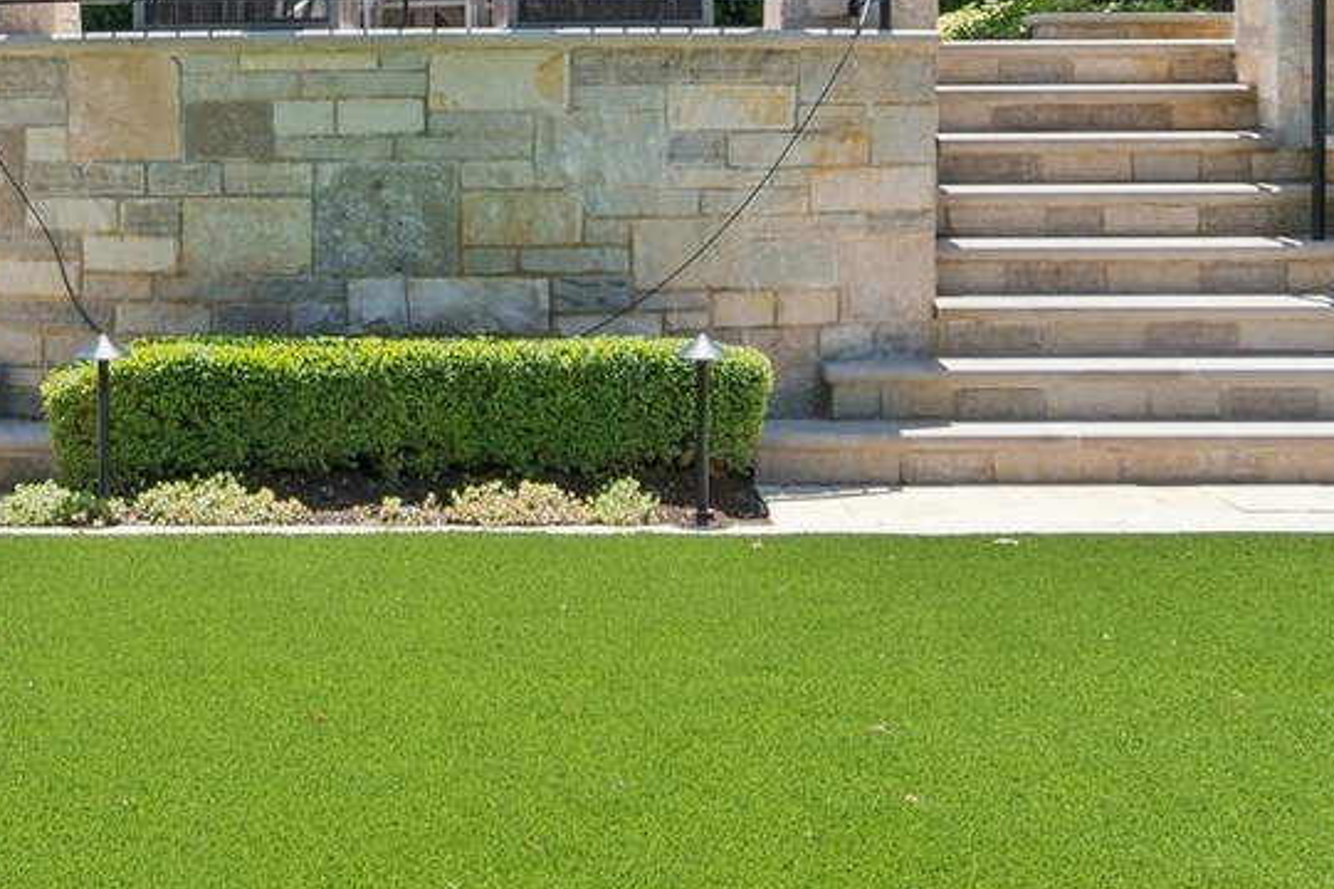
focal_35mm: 68
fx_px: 2501
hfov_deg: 29.6
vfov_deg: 18.9
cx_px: 430
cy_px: -222
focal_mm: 15
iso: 250
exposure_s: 1/250
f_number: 8
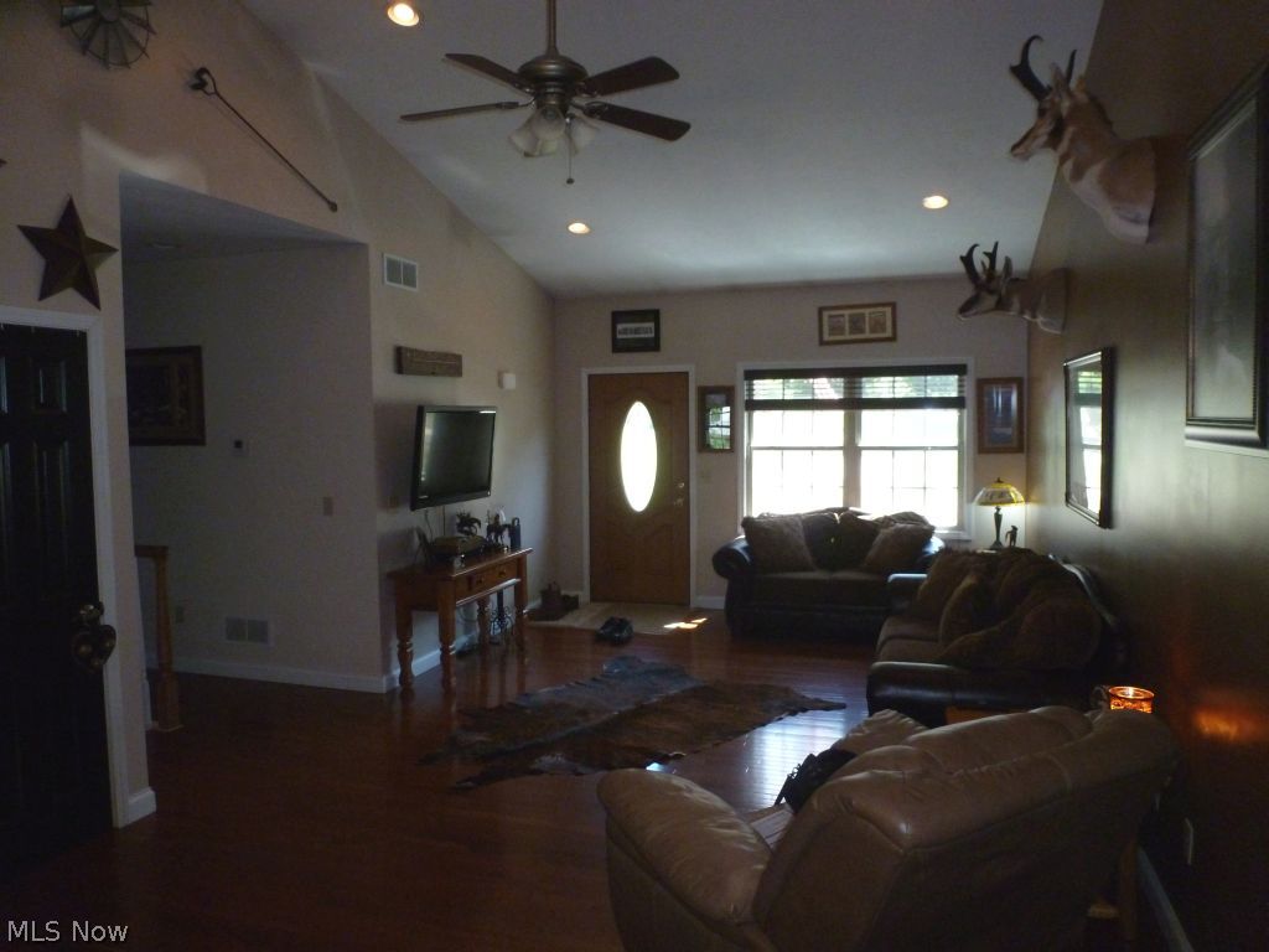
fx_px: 880
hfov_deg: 71.6
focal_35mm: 24
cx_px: 634
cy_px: 476
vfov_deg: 56.8
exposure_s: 1/60
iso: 400
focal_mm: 4.3
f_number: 3.3
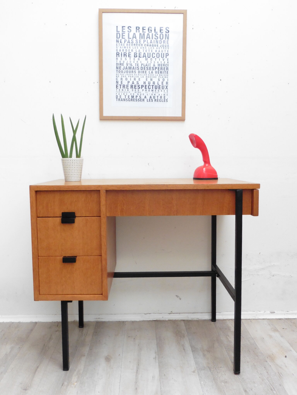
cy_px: 198
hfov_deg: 46.8
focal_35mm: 30
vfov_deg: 60.0
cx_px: 148
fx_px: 343
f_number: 3.6
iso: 400
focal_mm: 5.4
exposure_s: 1/60
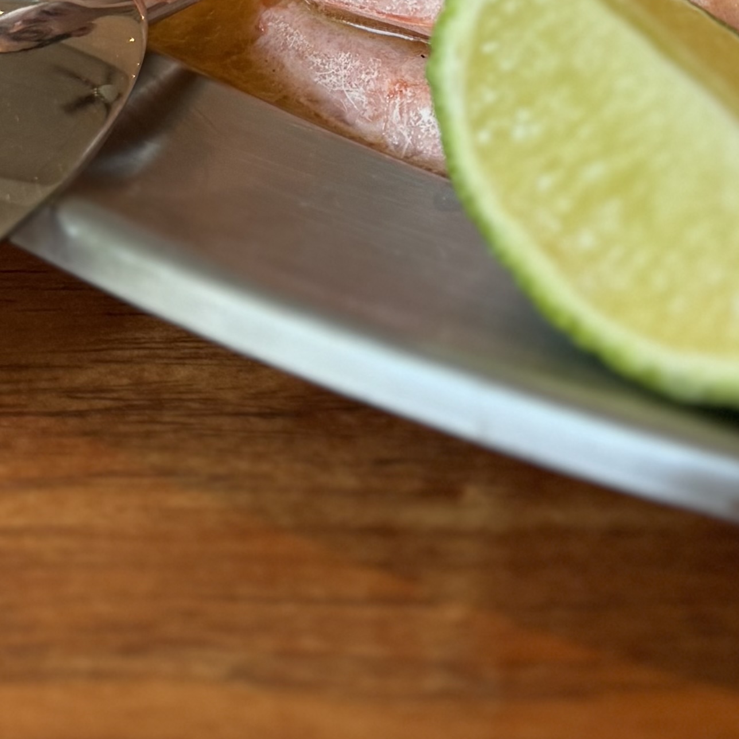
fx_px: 1377
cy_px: -180
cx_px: 671
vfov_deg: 26.3
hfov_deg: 28.8
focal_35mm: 57
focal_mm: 6.76
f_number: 1.78
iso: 125
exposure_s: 1/50
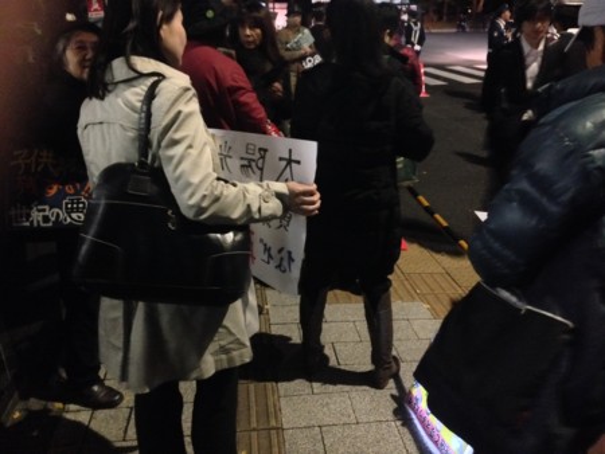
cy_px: 227
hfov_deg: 55.3
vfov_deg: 43.0
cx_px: 302
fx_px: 577
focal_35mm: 33
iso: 800
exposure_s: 1/15
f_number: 2.4
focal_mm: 4.12
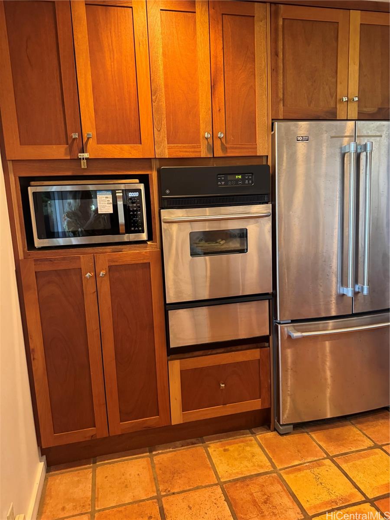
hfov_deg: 56.8
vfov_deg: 71.6
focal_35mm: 24
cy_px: 260
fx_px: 361
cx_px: 195
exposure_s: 1/60
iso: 500
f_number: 1.78
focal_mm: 6.76
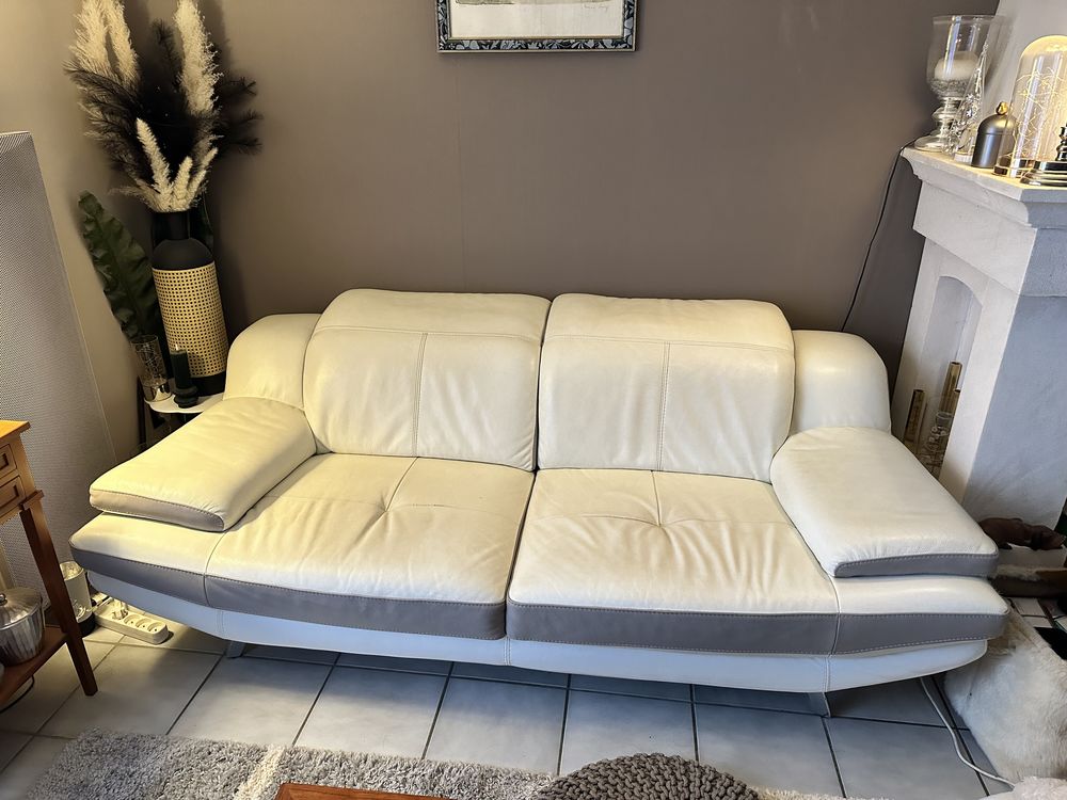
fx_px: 740
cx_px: 534
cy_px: 400
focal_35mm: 24
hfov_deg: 71.6
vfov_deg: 56.8
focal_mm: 6.86
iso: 500
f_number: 1.78
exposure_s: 1/50
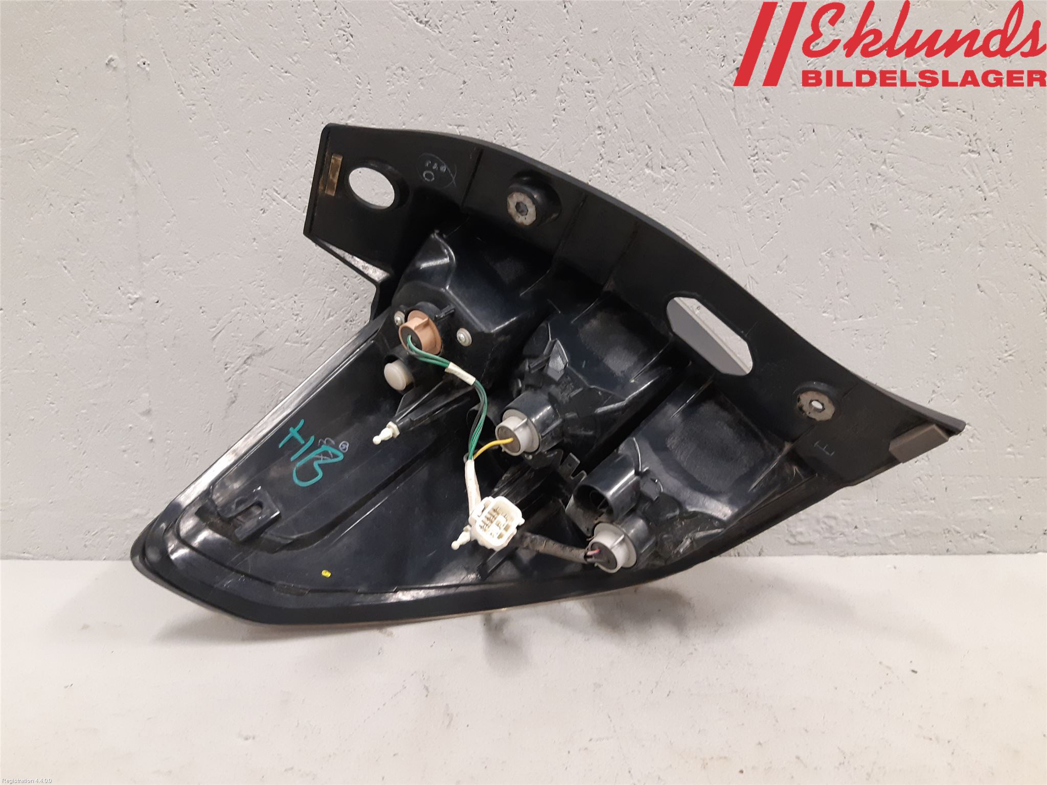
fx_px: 786
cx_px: 524
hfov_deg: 67.3
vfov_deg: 53.1
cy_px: 392
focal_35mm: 26
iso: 250
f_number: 1.7
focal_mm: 3.93
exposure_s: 1/50
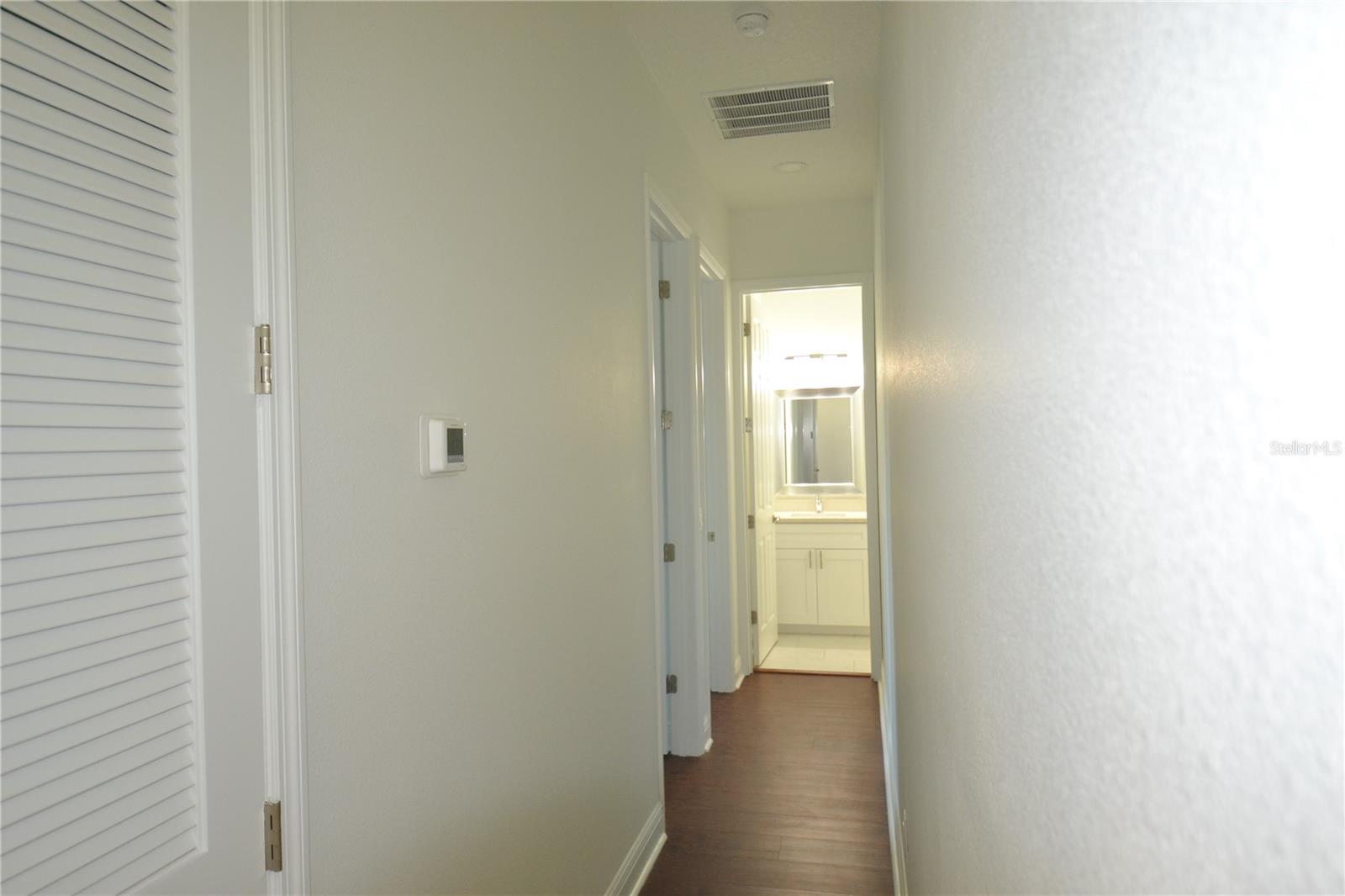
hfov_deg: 81.2
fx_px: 784
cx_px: 672
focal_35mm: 21
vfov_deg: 59.5
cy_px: 448
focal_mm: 14
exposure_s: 1/60
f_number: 4
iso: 800
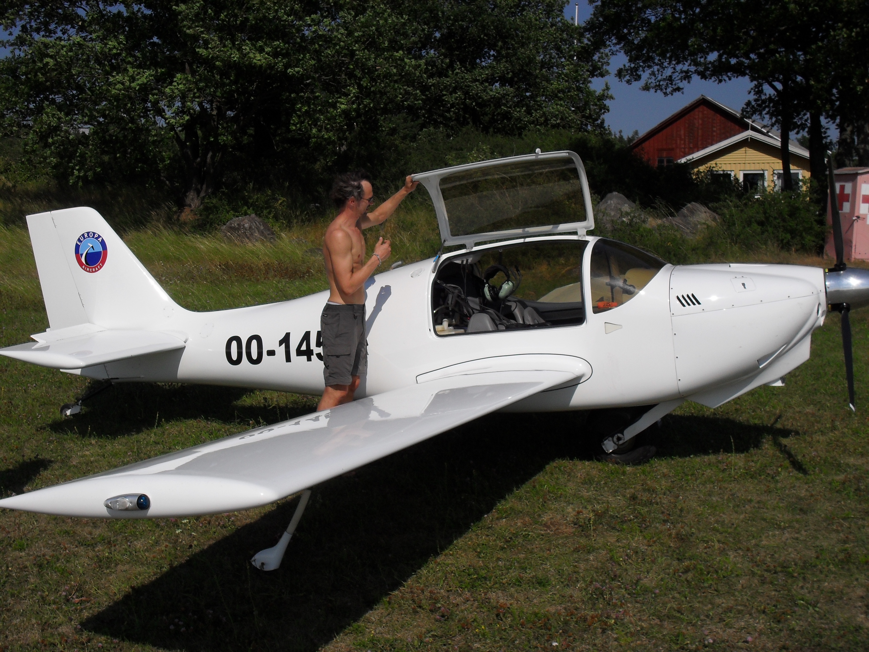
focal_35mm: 42
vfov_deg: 34.3
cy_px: 326
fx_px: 1054
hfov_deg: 44.8
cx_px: 434
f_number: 9.2
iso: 100
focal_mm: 7.5
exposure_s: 1/500
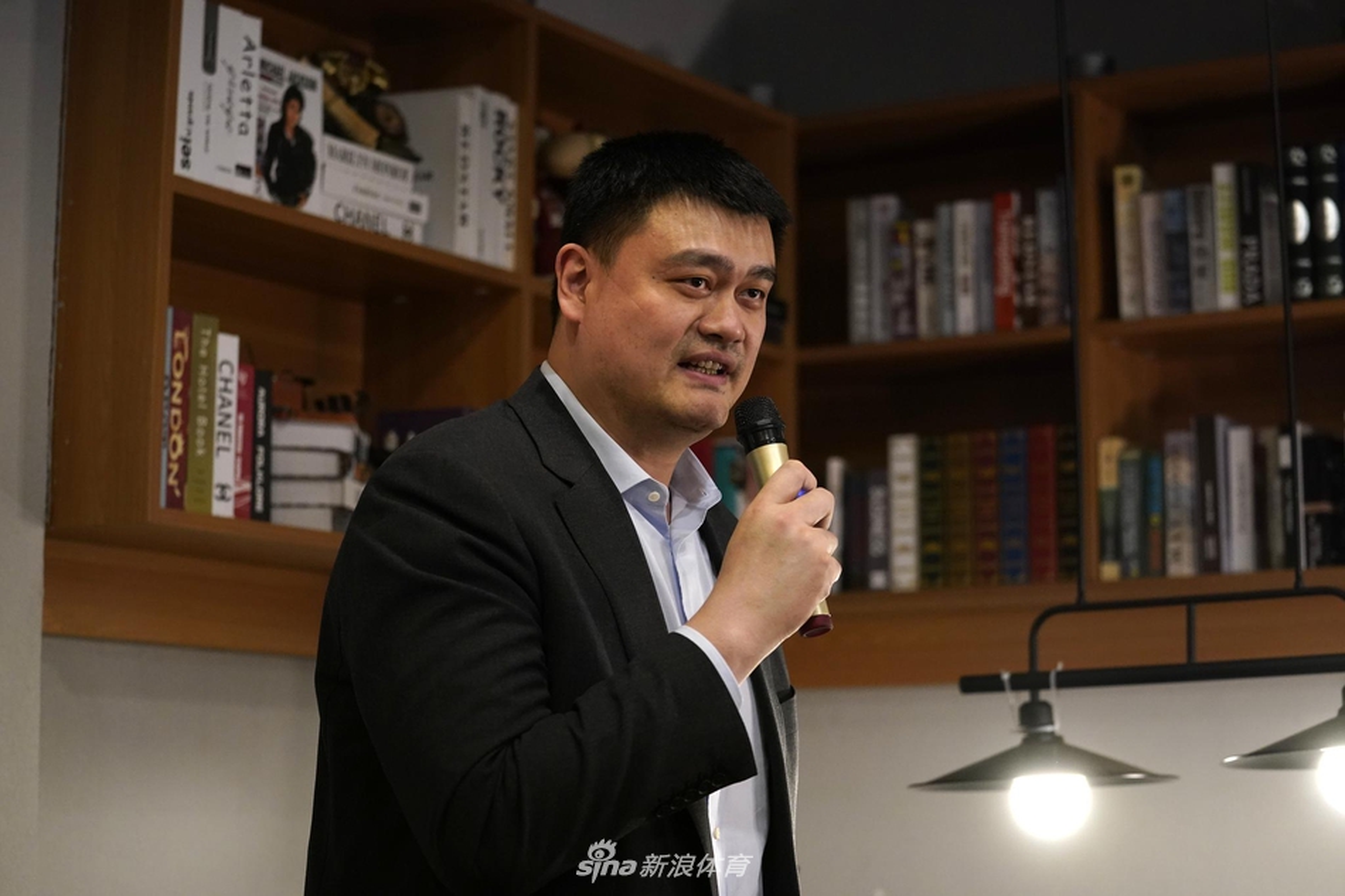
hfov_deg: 28.8
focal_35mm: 70
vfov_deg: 19.4
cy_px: 448
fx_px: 2615
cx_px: 672
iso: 3200
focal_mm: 70
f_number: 2.8
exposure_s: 1/200
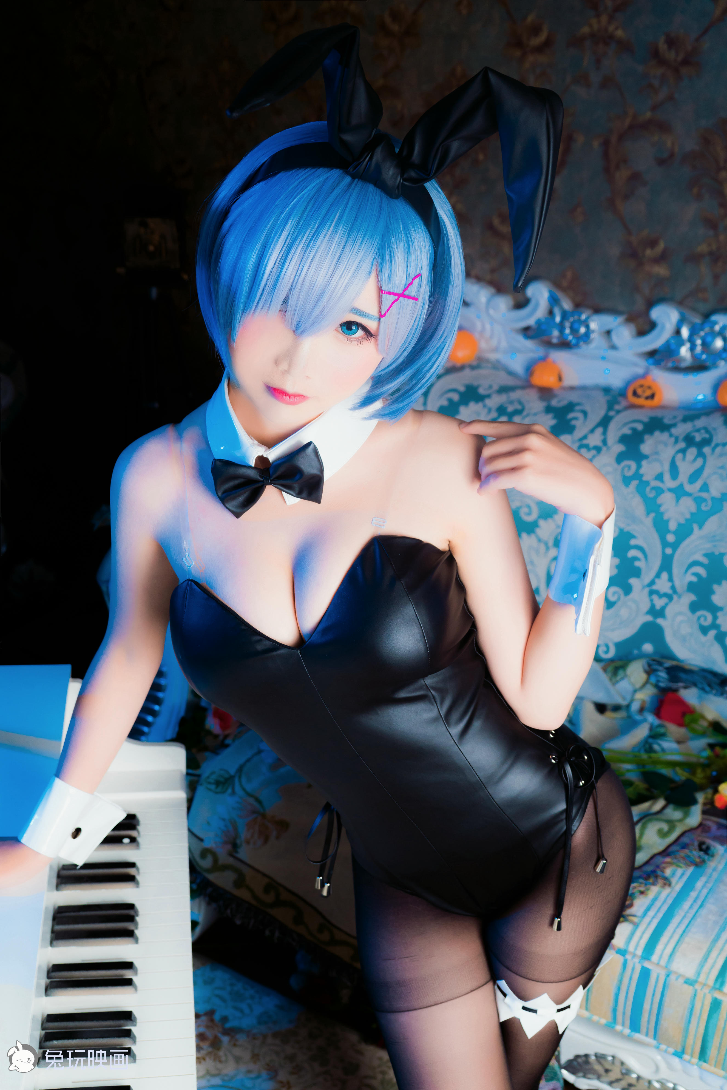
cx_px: 364
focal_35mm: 41
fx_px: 1241
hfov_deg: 32.6
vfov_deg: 47.4
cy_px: 545
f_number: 6.3
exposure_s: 1/80
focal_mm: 41
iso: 1600
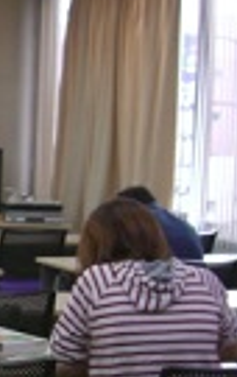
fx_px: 1223
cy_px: 263
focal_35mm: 119
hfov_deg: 10.5
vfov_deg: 17.4
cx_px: -167
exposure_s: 1/80
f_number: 2.8
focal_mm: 7.9
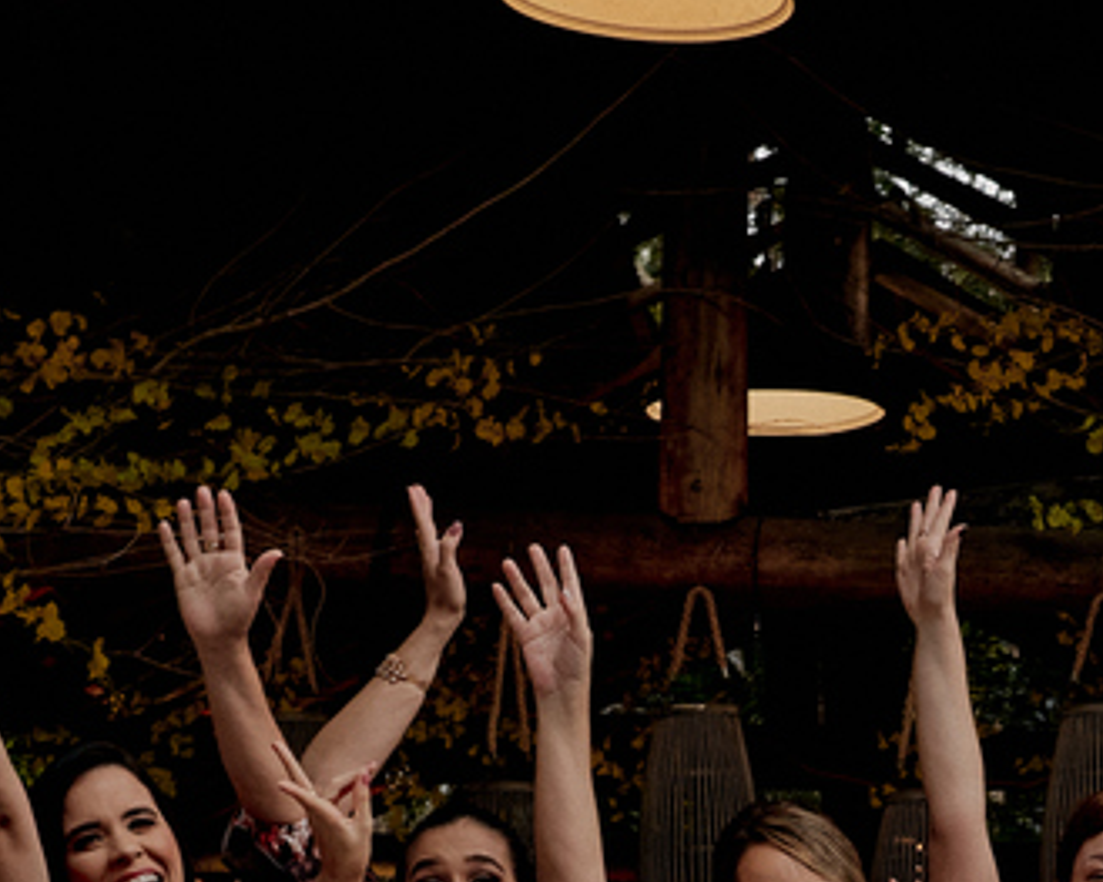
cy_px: 1249
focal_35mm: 120
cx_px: 1137
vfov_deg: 12.3
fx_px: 3916
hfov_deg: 15.7
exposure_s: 1/200
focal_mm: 35
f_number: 5
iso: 1000
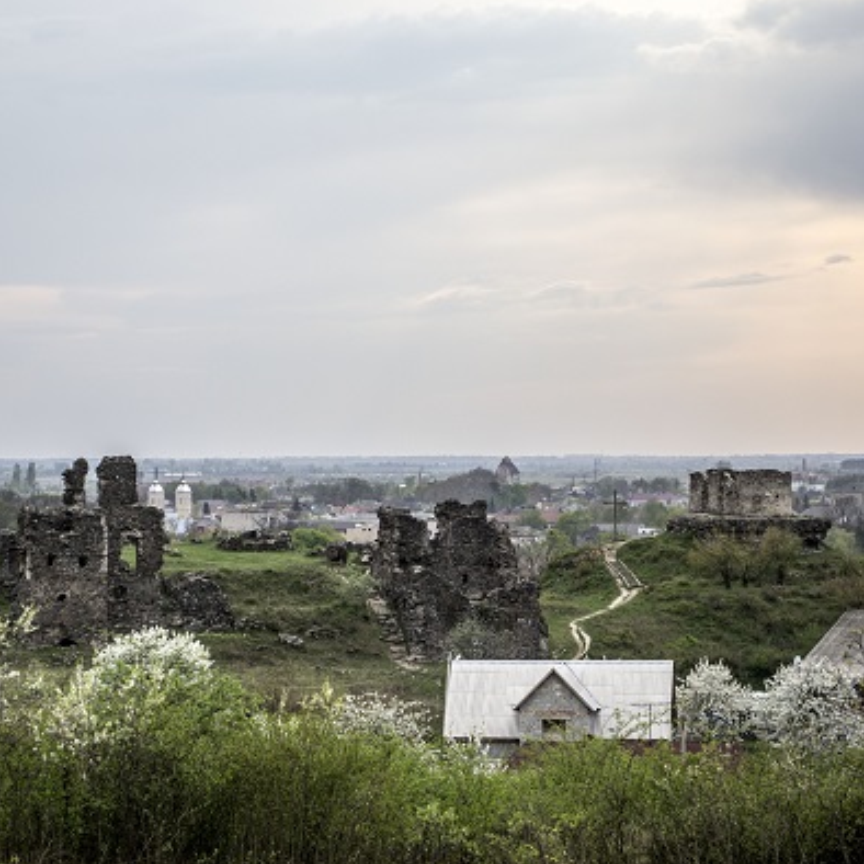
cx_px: 303
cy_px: 432
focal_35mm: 107
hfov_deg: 16.3
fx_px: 3012
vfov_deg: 16.3
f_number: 5.6
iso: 200
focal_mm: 55
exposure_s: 1/320
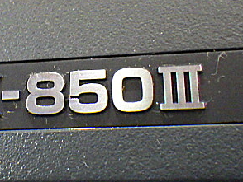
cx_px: 42
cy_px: 63
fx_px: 520
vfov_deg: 19.9
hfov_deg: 25.8
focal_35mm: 74
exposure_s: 1/40
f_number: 3.8
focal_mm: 6.1
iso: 1600
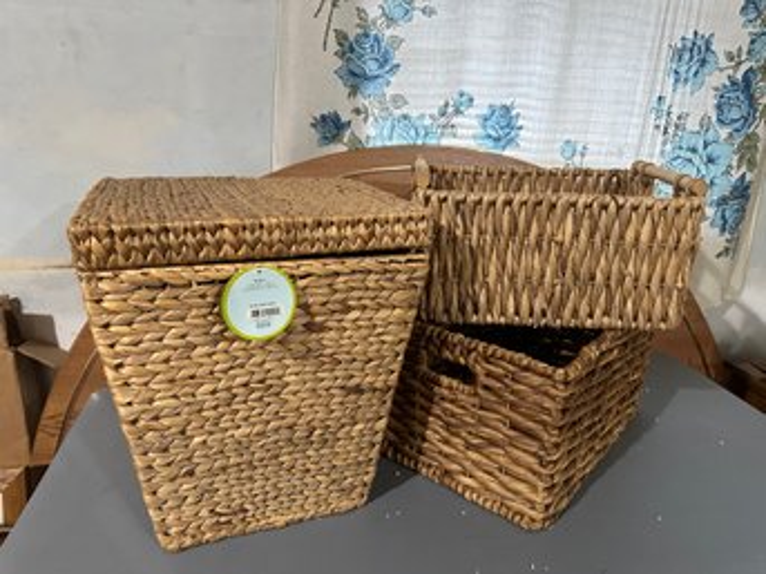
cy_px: 287
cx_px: 383
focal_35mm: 24
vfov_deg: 56.8
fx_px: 531
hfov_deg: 71.6
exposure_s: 1/60
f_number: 1.78
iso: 800
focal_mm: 6.86
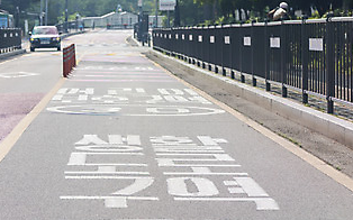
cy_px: 143
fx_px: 1308
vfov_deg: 9.6
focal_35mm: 136
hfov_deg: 15.3
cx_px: 62
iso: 160
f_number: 4
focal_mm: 70
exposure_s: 1/320
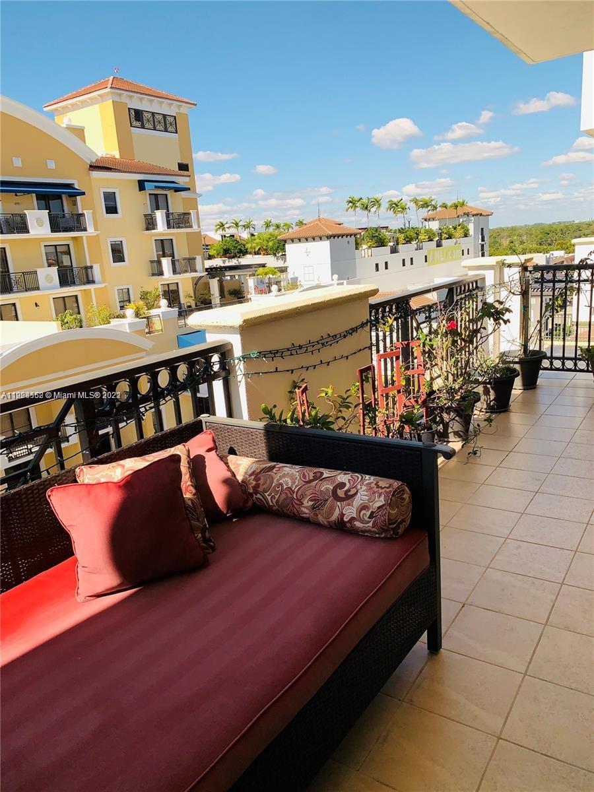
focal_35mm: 26
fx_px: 595
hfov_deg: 53.1
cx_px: 297
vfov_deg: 67.3
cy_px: 396
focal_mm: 4.25
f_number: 1.8
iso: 25
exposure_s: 1/2208
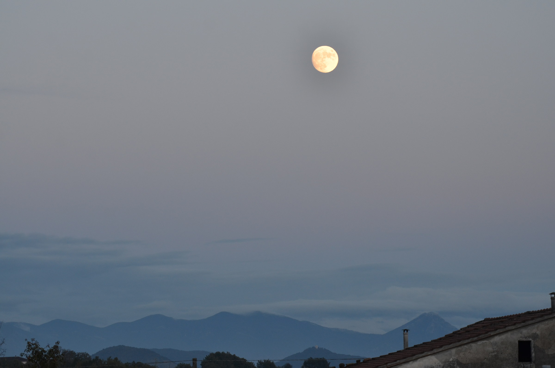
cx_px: 278
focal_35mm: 180
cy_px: 184
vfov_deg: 7.6
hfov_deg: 11.4
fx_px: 2769
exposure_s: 1/160
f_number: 5.6
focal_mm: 120
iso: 400
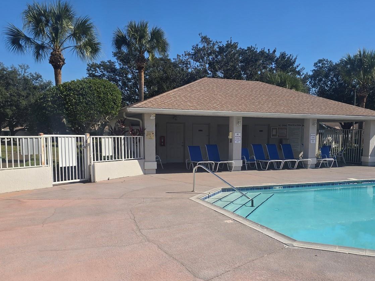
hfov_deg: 55.2
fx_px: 357
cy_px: 173
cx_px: 209
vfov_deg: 42.7
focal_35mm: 33
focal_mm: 6.3
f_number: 1.7
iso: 12
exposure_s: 1/1114
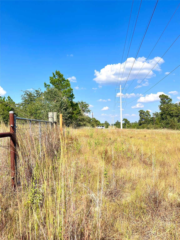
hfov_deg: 53.1
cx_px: 90
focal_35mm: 26
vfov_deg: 67.3
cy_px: 120
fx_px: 180
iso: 50
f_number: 1.6
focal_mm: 5.1
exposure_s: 1/1992
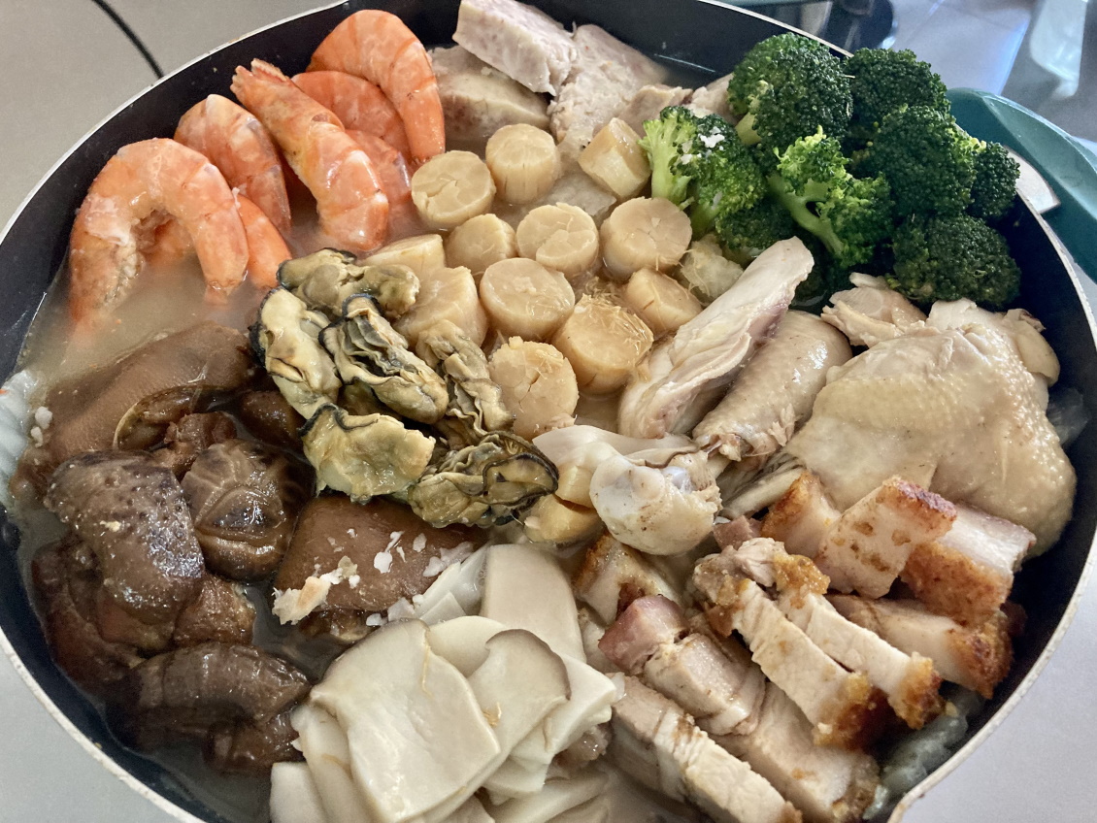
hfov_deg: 63.4
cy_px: 412
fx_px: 888
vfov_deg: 49.8
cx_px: 548
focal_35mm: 28
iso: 400
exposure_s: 1/25
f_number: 1.8
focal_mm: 3.99
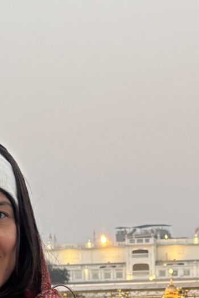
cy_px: 459
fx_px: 1093
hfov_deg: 10.3
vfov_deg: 14.4
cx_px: 191
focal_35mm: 132
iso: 100
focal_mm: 5.96
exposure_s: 1/100
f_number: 1.6
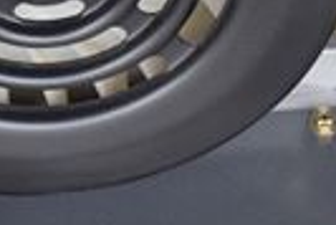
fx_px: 4214
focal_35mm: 451
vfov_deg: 3.0
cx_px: 384
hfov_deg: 4.6
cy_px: 311
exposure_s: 1/400
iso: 1250
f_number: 6.3
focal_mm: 80
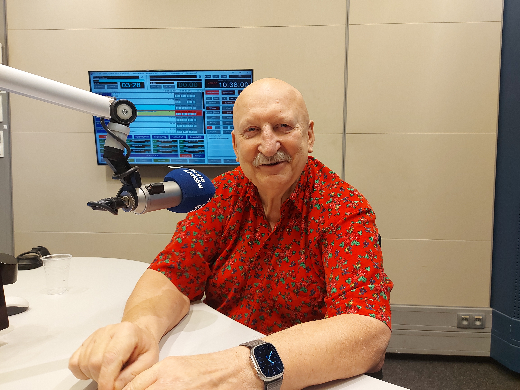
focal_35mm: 24
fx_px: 361
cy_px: 195
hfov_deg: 71.6
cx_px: 260
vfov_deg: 56.8
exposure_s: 1/33
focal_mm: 5.23
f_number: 1.8
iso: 200
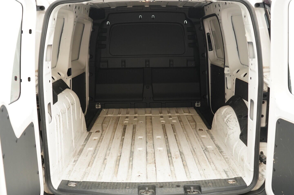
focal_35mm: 36
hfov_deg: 53.2
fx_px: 294
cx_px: 147
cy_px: 98
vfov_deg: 36.8
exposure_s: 1/125
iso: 1000
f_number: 2.8
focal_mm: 24
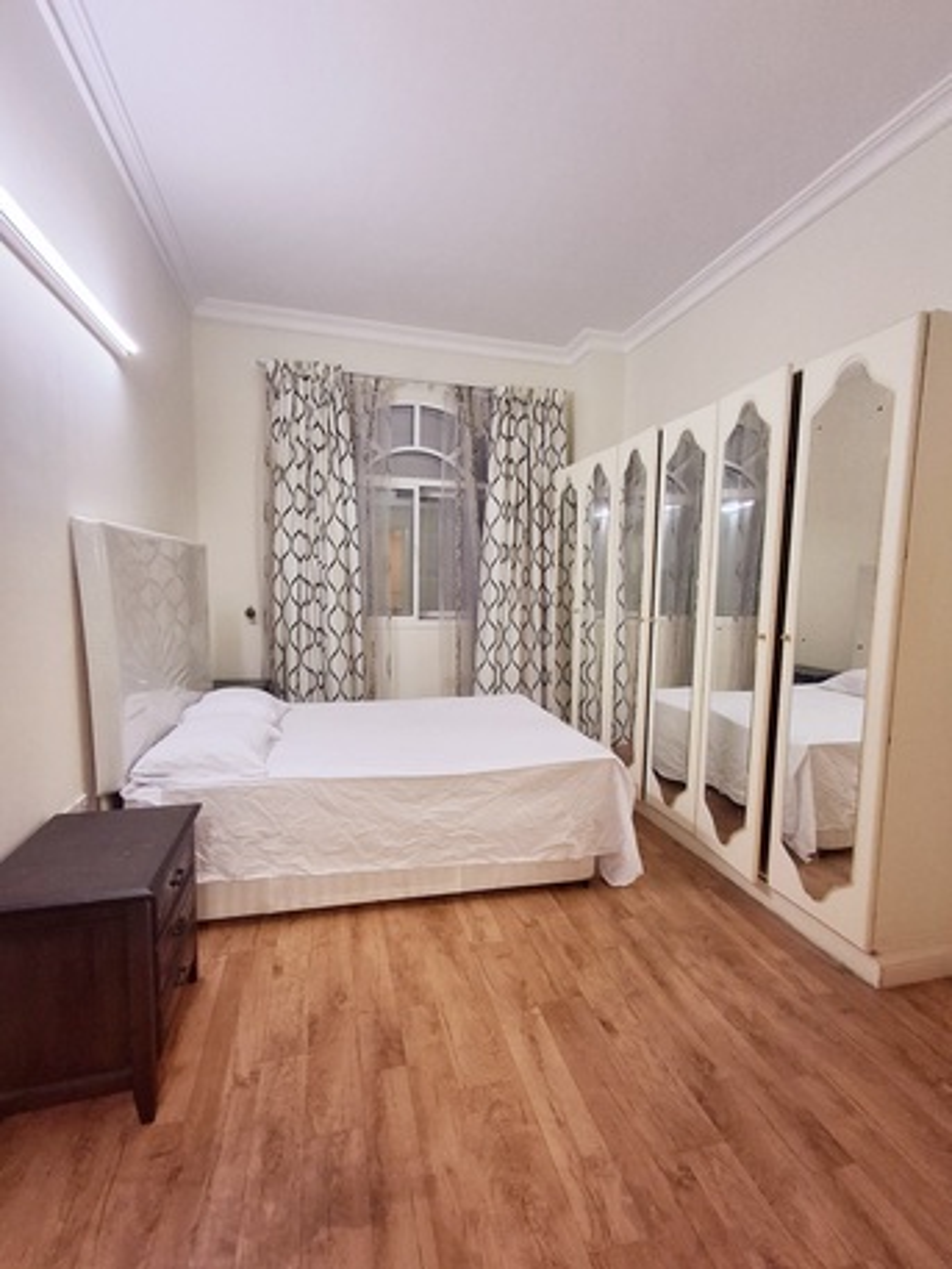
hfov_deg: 78.1
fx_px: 586
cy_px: 634
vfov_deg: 94.5
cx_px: 476
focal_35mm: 16
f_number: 2.2
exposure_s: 1/50
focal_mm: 1.64
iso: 125
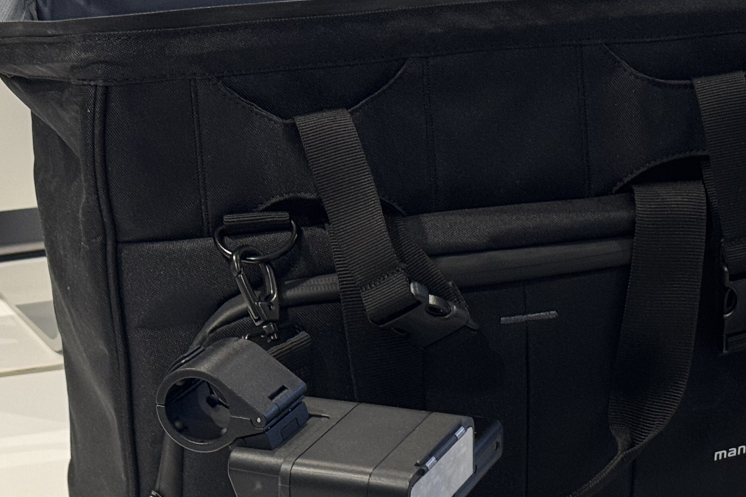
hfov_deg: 18.8
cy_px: 457
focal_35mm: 107
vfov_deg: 12.7
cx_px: 653
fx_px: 2217
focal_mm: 6.76
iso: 100
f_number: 1.78
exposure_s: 1/50
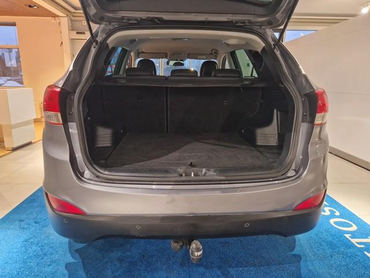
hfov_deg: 73.9
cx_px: 185
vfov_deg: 58.9
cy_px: 139
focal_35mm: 23
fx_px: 246
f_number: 1.8
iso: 320
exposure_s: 1/100
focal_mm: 5.4
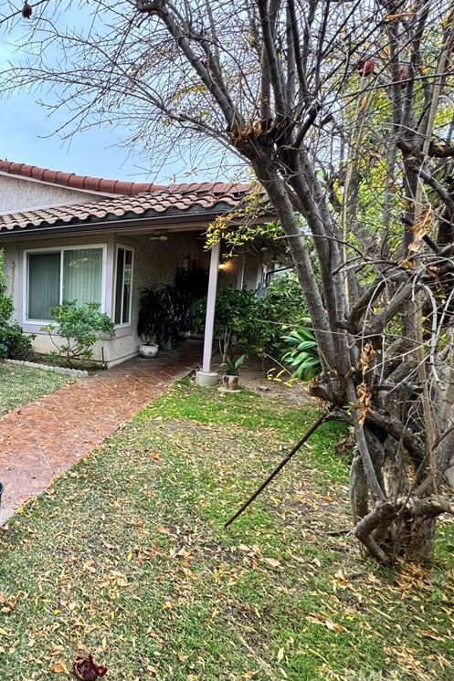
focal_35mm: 20
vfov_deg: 84.0
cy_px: 340
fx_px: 378
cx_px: 0
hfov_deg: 50.2
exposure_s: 1/99
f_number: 2.2
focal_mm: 2.22
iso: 80
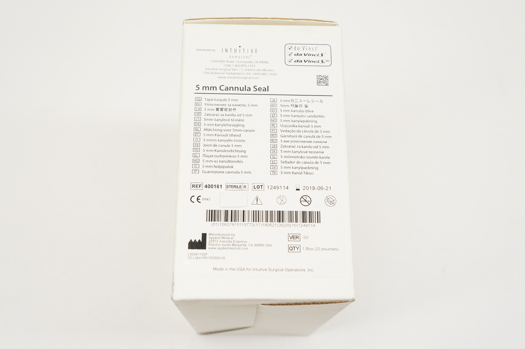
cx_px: 262
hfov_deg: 48.0
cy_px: 174
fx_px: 590
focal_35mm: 40
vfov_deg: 32.9
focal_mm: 27
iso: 400
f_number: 6.3
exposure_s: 1/60
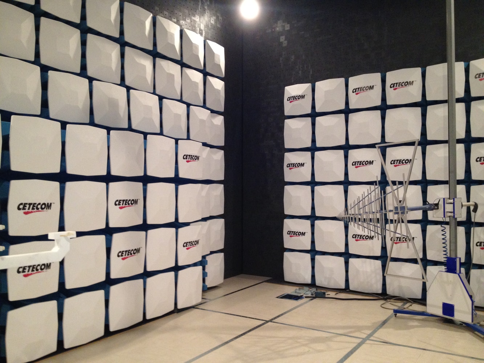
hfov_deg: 52.6
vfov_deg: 40.7
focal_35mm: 35
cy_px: 182
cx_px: 242
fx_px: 489
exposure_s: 1/20
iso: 250
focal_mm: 4.28
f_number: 2.4
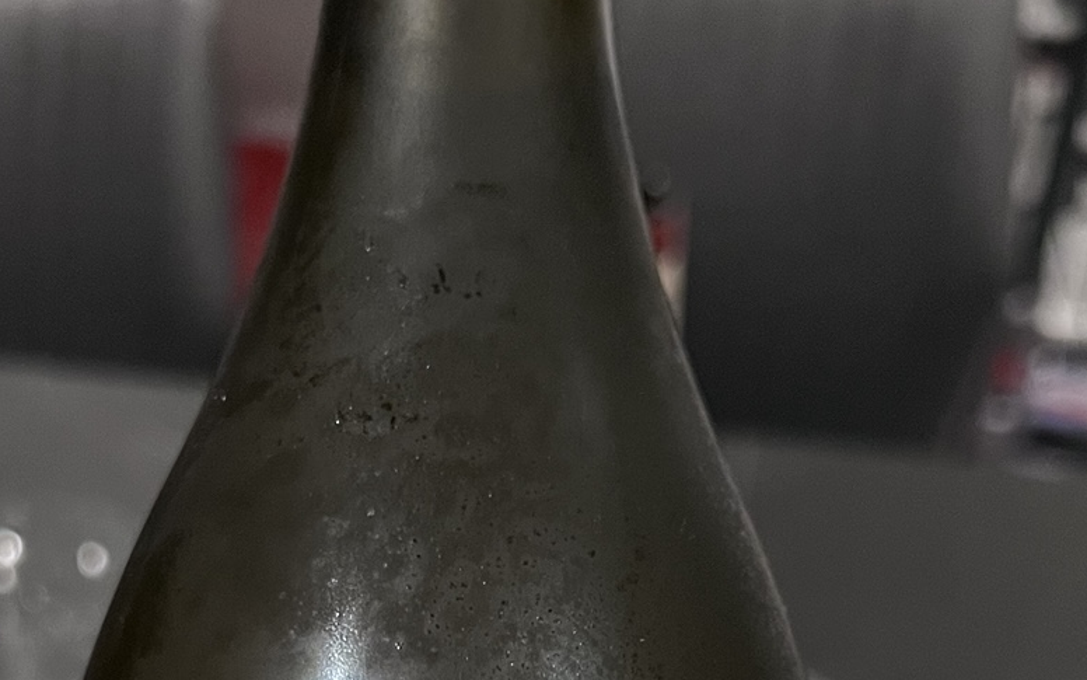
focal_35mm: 71
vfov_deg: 16.4
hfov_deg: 28.9
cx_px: 433
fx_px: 2103
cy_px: 1084
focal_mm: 5.7
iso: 320
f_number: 1.5
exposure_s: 1/50
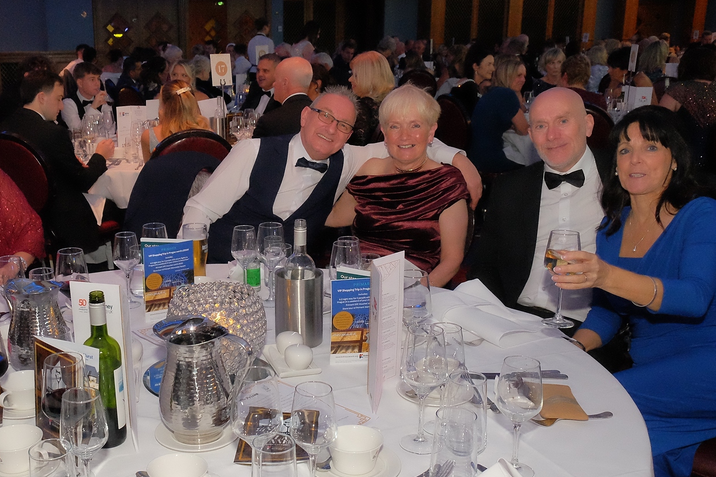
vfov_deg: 34.2
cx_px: 239
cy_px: 250
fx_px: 776
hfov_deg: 48.7
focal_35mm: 39
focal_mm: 18
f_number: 4.5
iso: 6400
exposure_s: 1/125
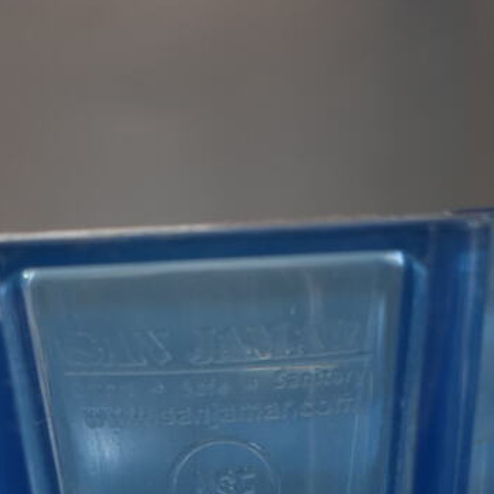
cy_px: 646
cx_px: 226
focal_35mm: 101
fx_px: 1631
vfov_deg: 16.3
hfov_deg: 17.2
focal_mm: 30
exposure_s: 1/50
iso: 450
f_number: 4.2
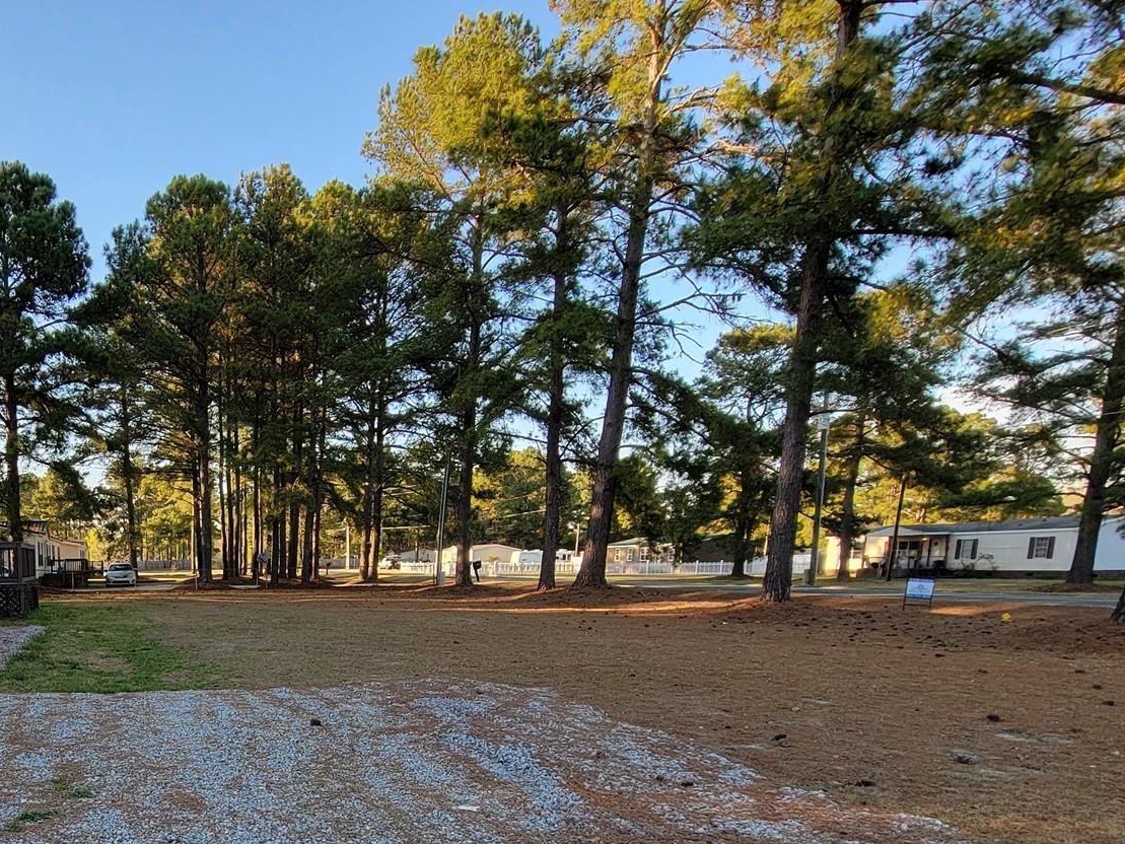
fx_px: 780
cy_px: 715
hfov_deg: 63.9
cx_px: 191
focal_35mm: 24
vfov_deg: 51.9
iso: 50
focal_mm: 2.2
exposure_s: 1/237
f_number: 2.2
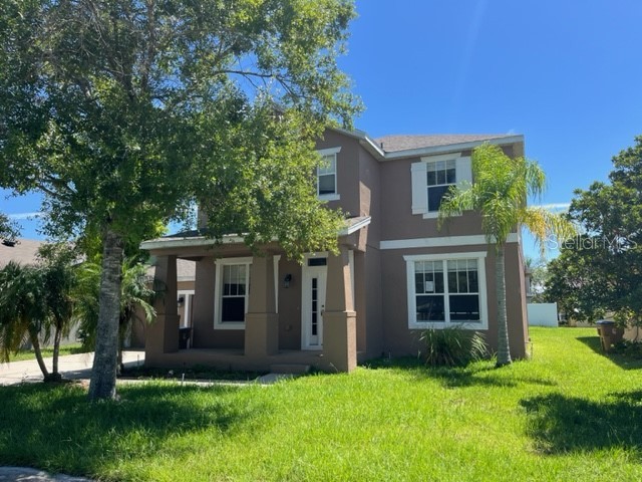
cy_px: 241
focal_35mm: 26
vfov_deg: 53.1
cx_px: 321
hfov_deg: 67.3
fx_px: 482
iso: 50
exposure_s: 1/1497
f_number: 1.6
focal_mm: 5.1
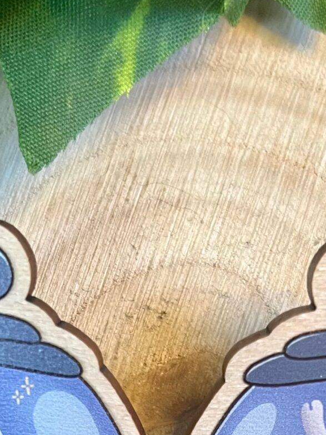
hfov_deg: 17.4
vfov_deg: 22.0
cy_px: 458
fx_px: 1068
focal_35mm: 85
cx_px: 187
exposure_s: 1/50
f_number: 1.5
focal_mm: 5.7
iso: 100
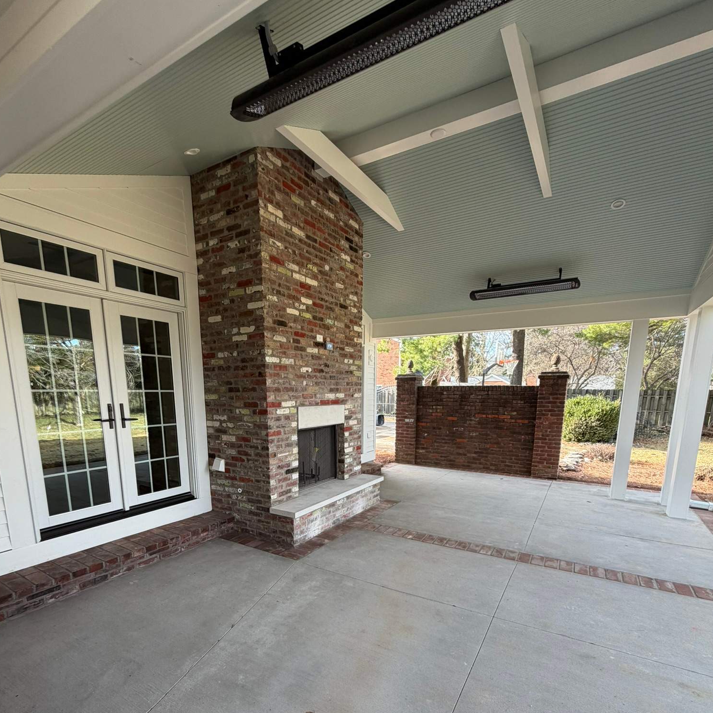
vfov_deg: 81.6
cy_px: 465
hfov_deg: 84.0
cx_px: 353
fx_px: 396
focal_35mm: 17
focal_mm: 2.22
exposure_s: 1/121
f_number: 2.2
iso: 64
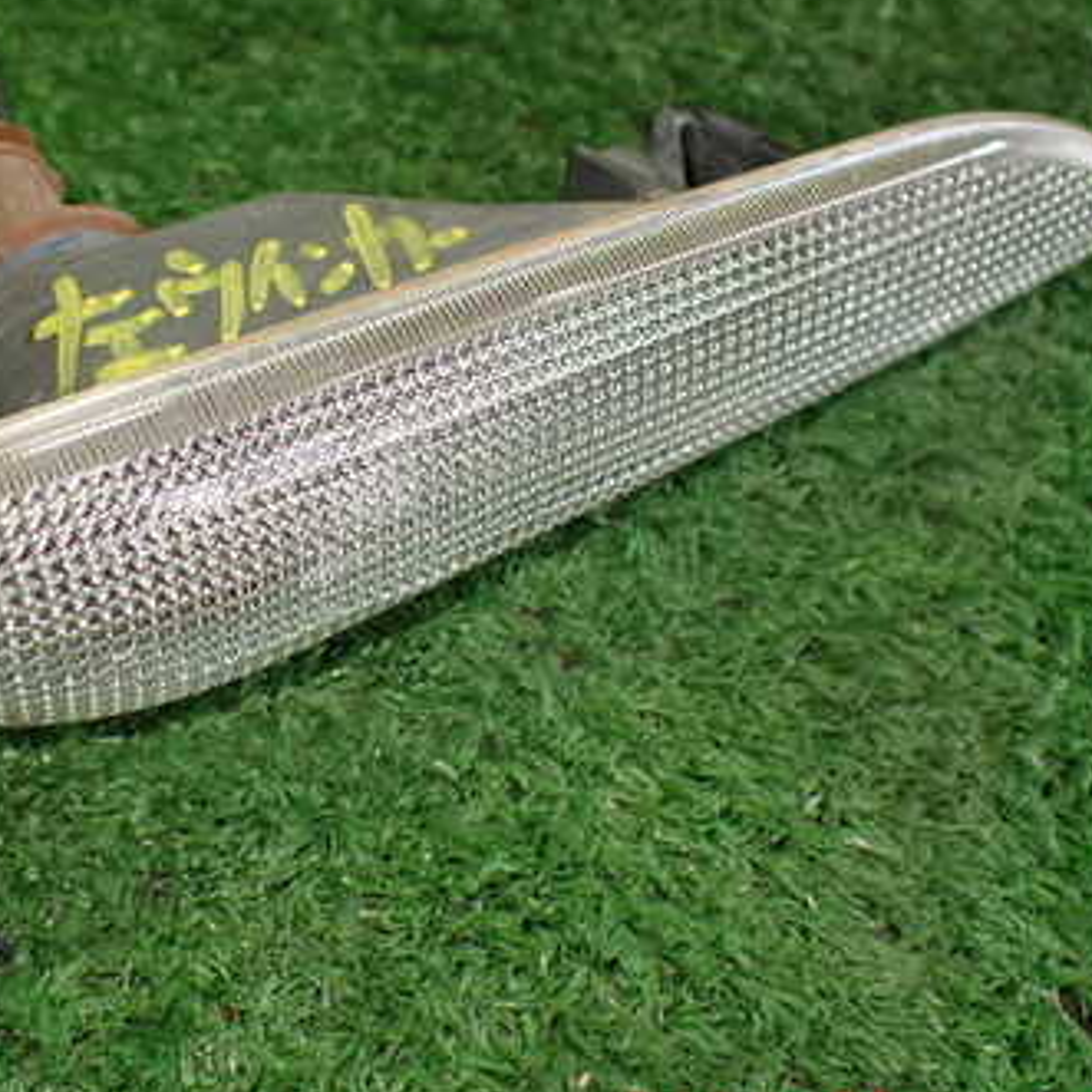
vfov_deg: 35.2
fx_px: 1713
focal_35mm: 48
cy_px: 426
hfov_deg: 35.1
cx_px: 386
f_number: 2.3
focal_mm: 5.4
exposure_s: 1/125
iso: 400
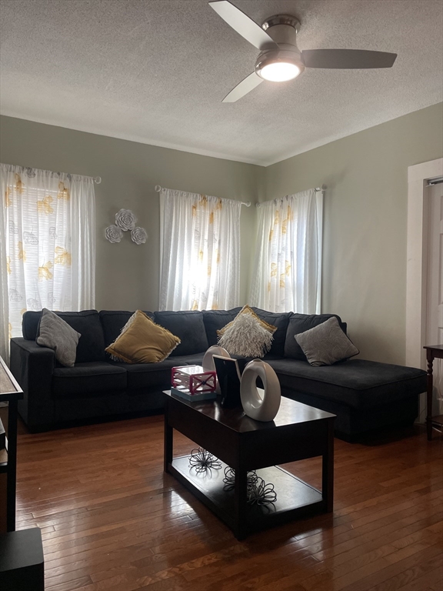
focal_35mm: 26
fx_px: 444
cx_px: 222
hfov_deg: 53.1
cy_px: 296
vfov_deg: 67.3
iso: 100
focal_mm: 4.2
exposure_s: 1/60
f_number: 1.6
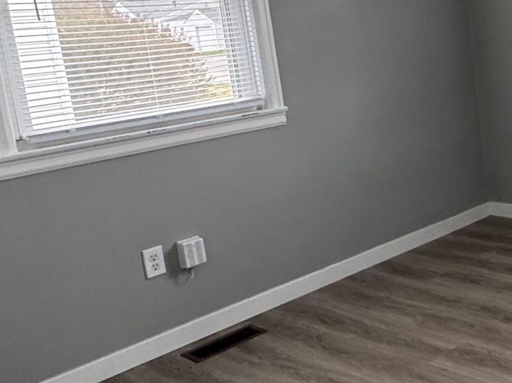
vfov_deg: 29.3
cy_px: 110
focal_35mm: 49
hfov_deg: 31.9
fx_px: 725
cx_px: 626
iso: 320
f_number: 2.2
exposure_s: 1/99
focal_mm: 2.22
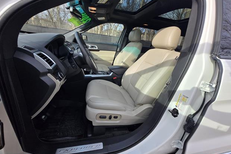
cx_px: 113
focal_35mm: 14
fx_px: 90
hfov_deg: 104.2
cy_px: 74
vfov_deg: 81.2
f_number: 2.2
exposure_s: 1/263
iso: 25
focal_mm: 1.7
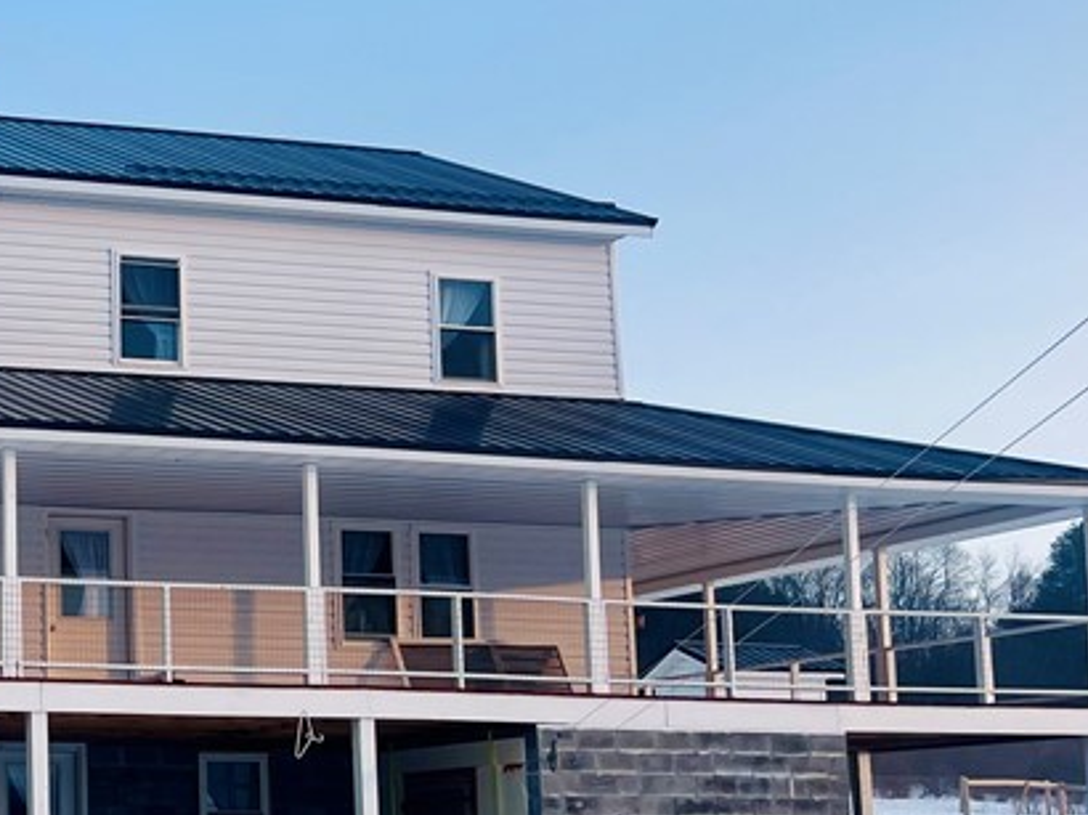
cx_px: -207
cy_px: 616
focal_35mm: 65
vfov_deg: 22.3
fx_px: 2042
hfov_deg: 26.6
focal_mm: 5.7
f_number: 1.5
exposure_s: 1/991
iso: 50
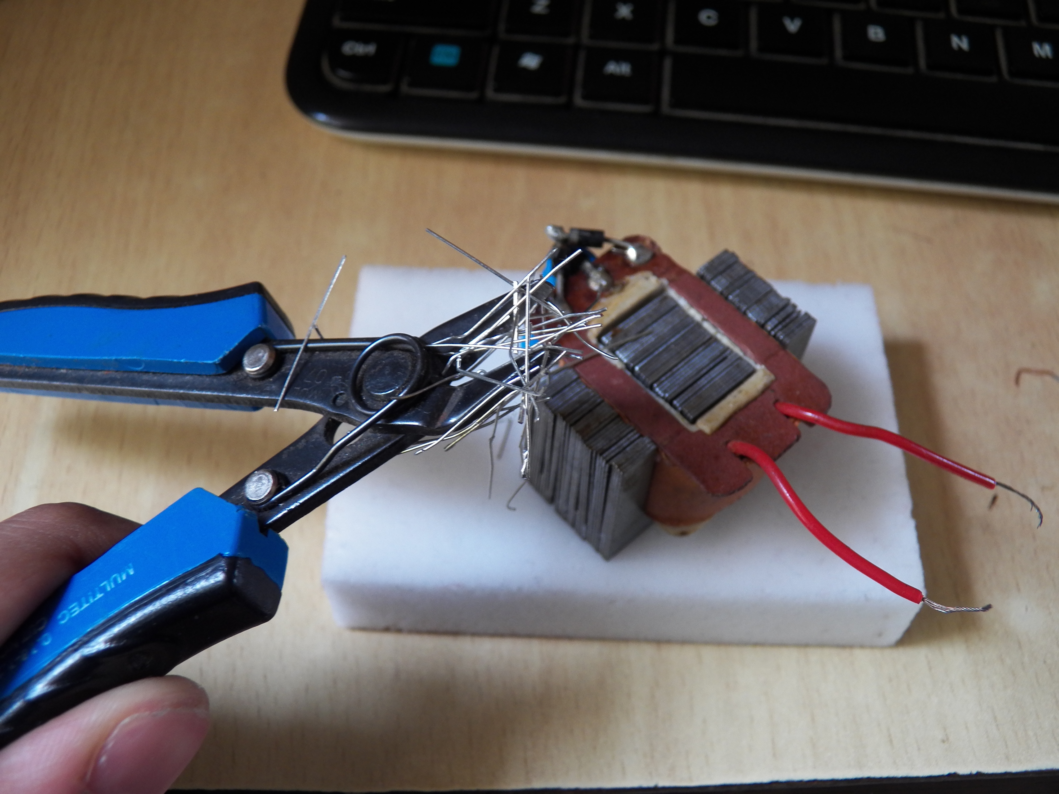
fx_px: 1071
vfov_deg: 40.7
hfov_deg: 52.6
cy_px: 397
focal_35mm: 35
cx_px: 530
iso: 125
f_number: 2.8
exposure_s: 1/15
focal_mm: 6.3
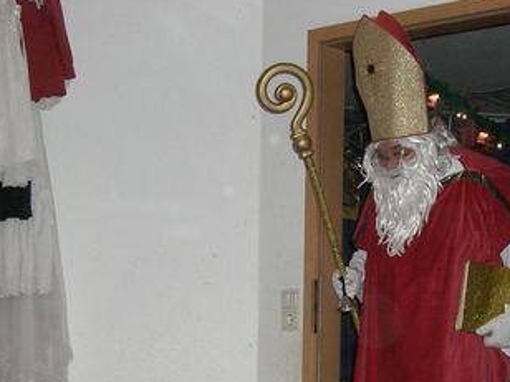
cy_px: 390
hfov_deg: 24.6
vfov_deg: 18.2
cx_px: 353
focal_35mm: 79
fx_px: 1164
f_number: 2.7
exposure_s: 1/60
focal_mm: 6.2
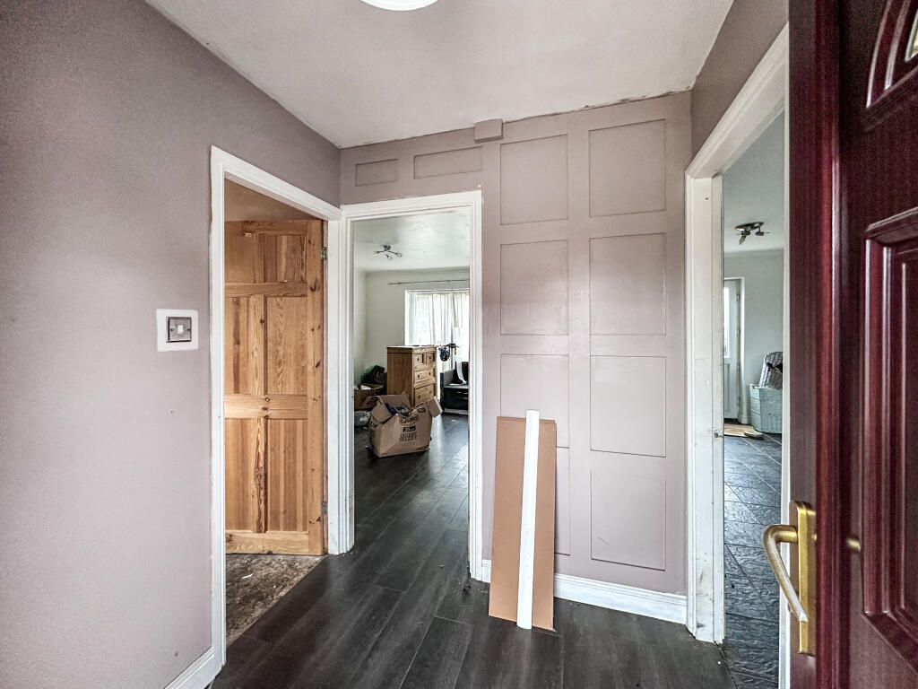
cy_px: 344
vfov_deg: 85.7
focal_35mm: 14
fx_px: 371
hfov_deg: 102.1
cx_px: 459
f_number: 2.2
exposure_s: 1/60
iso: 500
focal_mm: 2.22
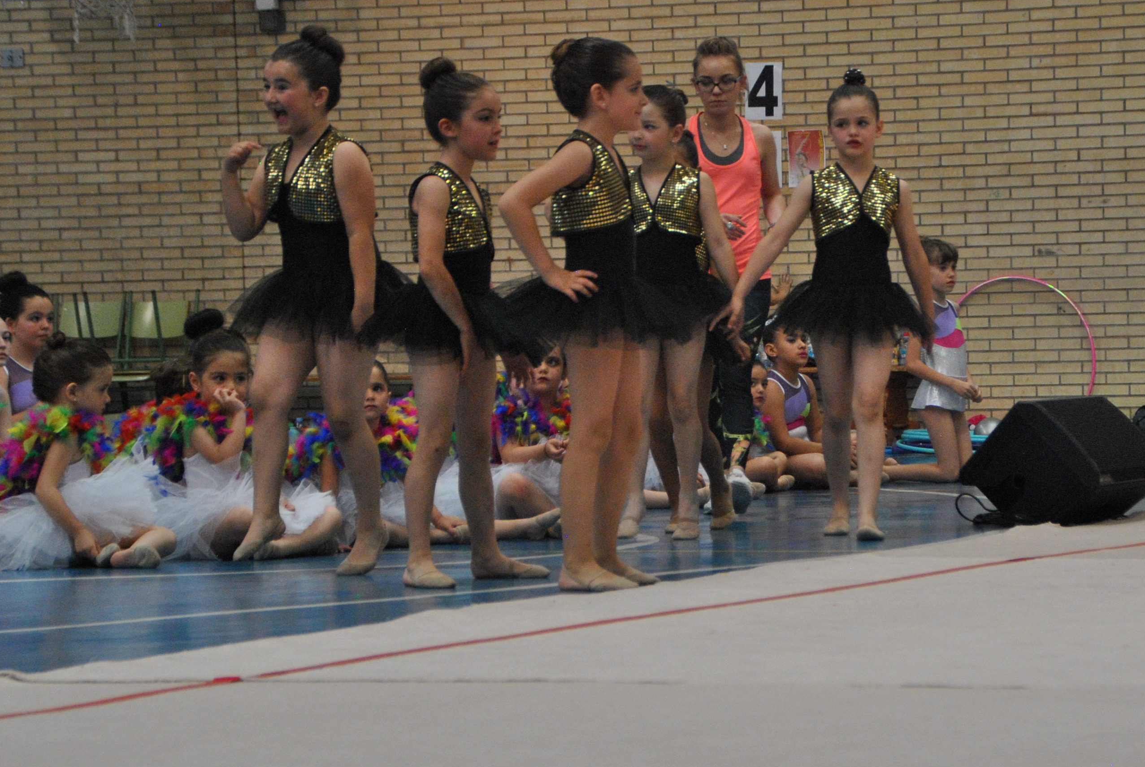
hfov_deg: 14.5
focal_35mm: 141
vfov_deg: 9.8
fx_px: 4490
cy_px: 361
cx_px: 768
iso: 800
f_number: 5
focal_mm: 62
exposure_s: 1/250
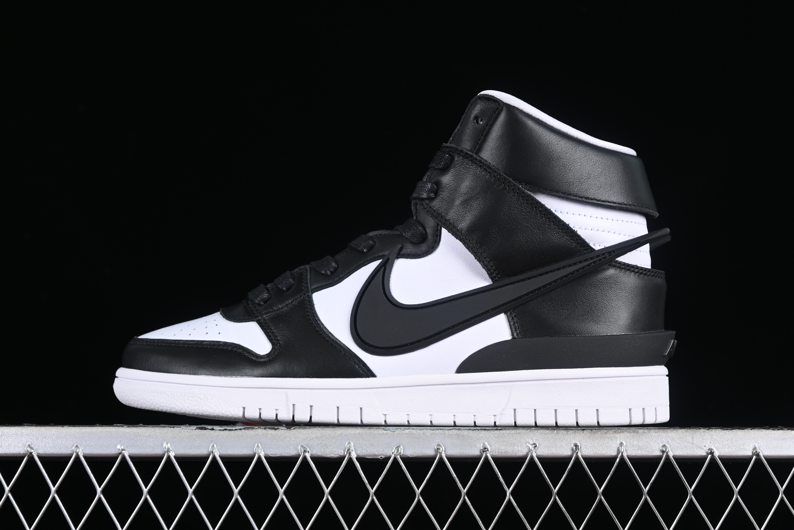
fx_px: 1654
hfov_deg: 27.0
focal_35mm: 75
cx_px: 397
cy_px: 265
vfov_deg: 18.2
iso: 160
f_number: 6.3
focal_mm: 50
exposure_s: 1/60
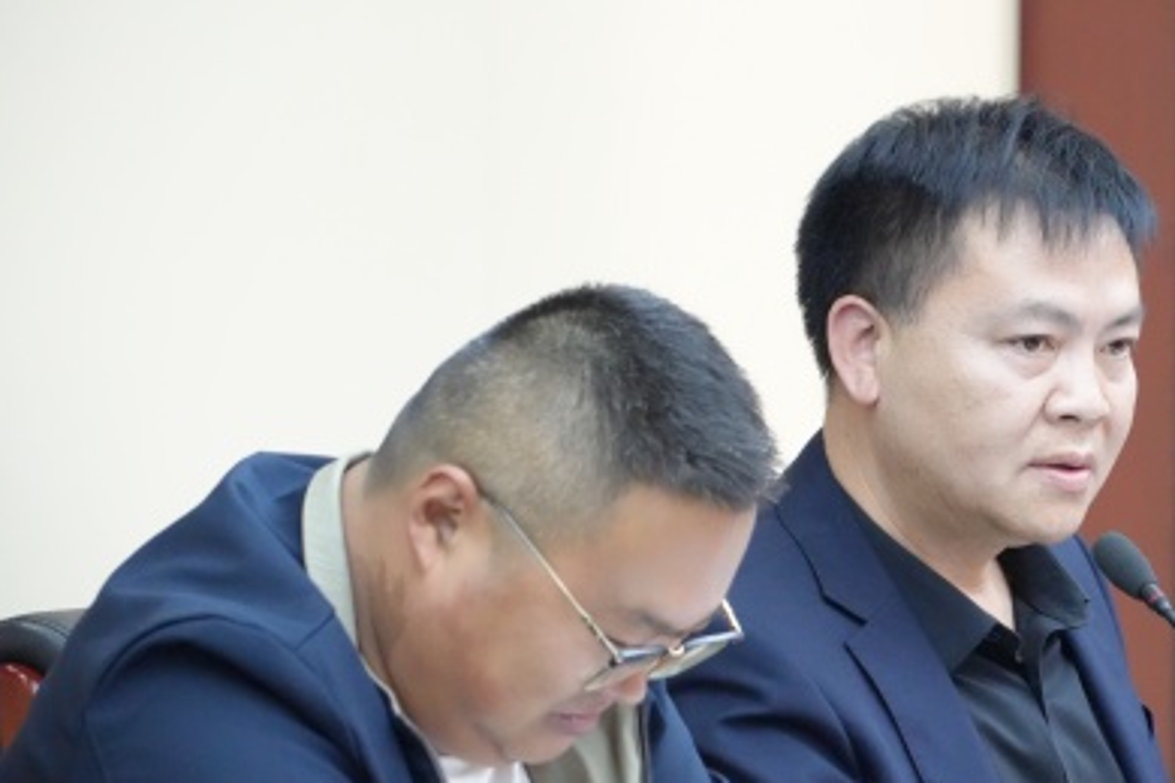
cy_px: 482
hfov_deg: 5.6
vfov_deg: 3.7
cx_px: 886
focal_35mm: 369
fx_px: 12043
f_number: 9
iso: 12800
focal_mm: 240
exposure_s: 1/100
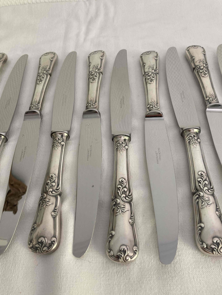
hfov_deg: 49.7
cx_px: 111
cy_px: 148
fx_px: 239
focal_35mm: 28
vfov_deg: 63.4
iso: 100
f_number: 1.8
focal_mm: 3.99
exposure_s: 1/60
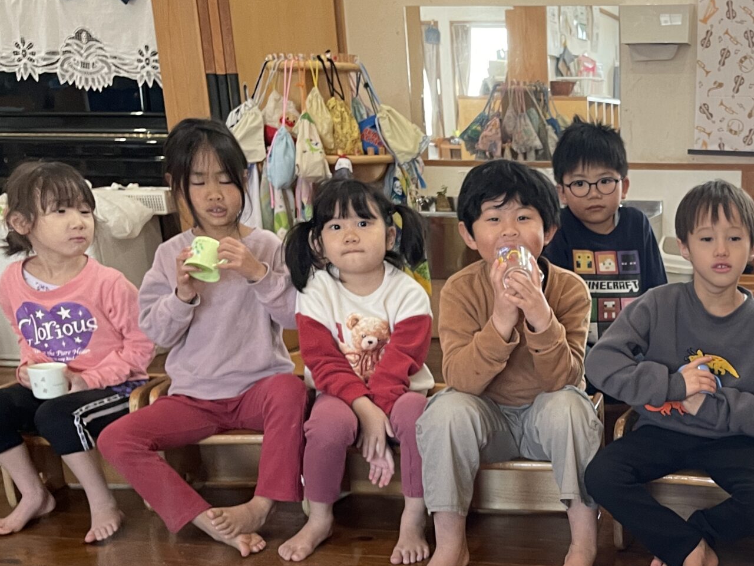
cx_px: 688
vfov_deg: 27.2
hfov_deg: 34.6
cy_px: 497
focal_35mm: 52
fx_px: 1133
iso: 125
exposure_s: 1/74
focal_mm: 4.2
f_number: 1.6
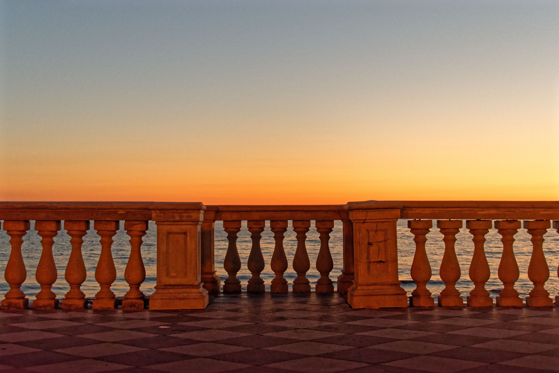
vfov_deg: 25.8
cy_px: 186
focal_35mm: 52
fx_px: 815
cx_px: 280
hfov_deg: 37.9
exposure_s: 1/10
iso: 500
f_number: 4.5
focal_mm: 35
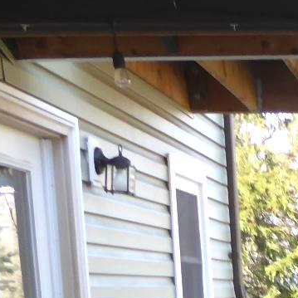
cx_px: 540
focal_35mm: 121
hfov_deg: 13.0
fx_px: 1179
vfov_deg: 13.0
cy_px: 535
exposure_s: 1/60
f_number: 3.5
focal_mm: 4.3
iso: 125
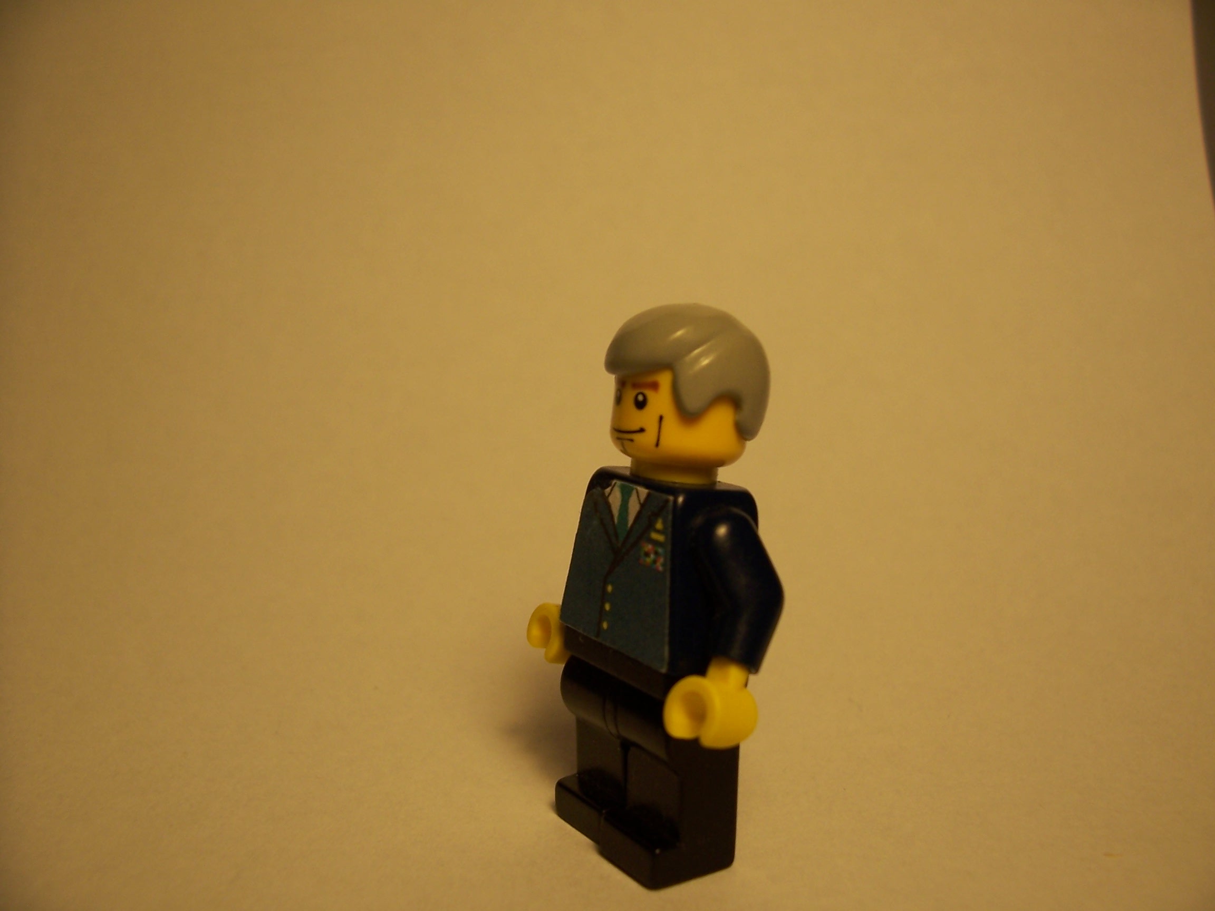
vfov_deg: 41.8
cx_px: 608
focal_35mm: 34
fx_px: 1193
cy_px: 456
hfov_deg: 54.0
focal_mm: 5.6
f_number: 2.7
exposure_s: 1/90
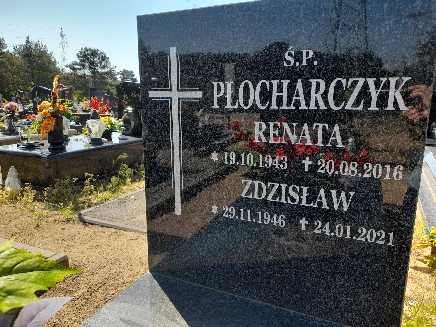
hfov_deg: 69.4
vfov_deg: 54.9
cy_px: 164
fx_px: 315
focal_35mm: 25
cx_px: 218
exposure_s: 1/191
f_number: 2
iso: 20
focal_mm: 4.6
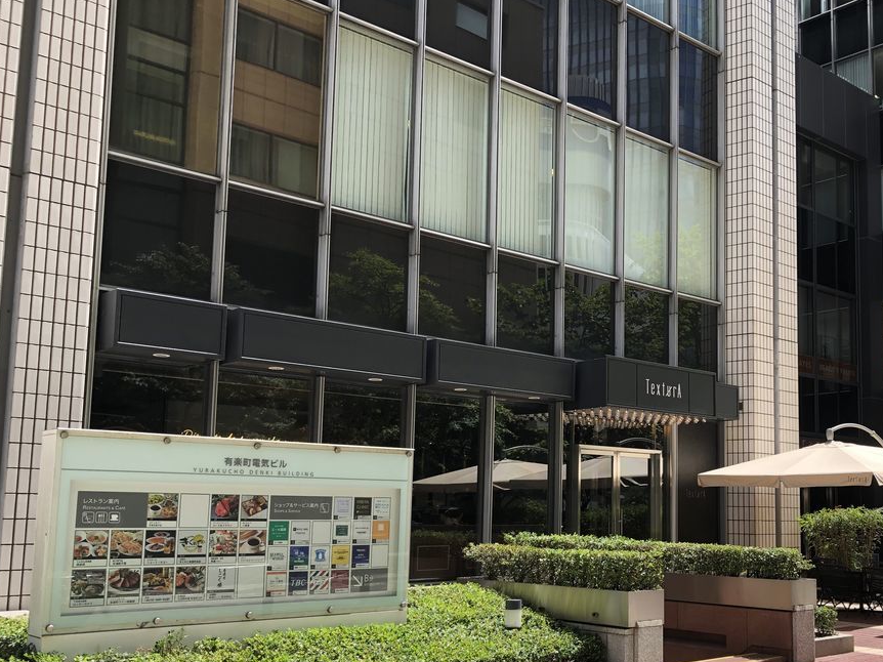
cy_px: 408
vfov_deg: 36.6
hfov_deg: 47.0
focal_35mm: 39
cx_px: 602
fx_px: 995
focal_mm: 3.99
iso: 20
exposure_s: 1/516
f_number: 1.8
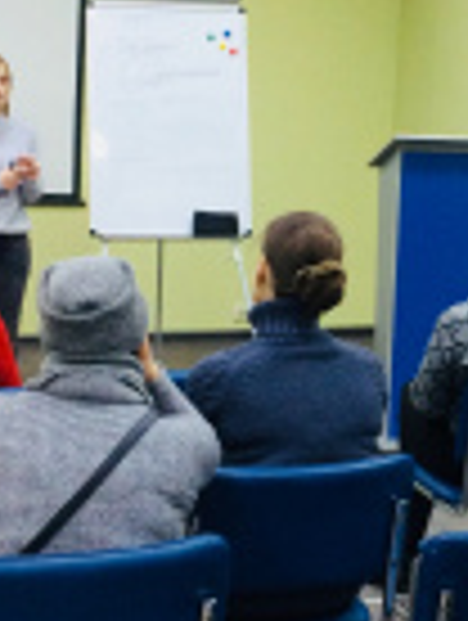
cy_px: 270
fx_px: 1510
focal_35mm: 84
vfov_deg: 23.2
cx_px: 387
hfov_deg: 17.5
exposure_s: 1/33
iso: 200
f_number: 2.2
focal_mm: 4.15
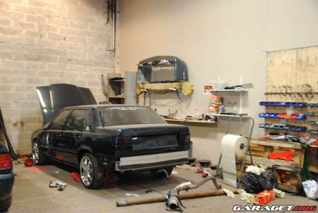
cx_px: 159
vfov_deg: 34.3
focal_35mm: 39
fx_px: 345
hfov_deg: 49.5
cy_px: 106
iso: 100
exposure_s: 1/2.5
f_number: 4
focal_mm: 26
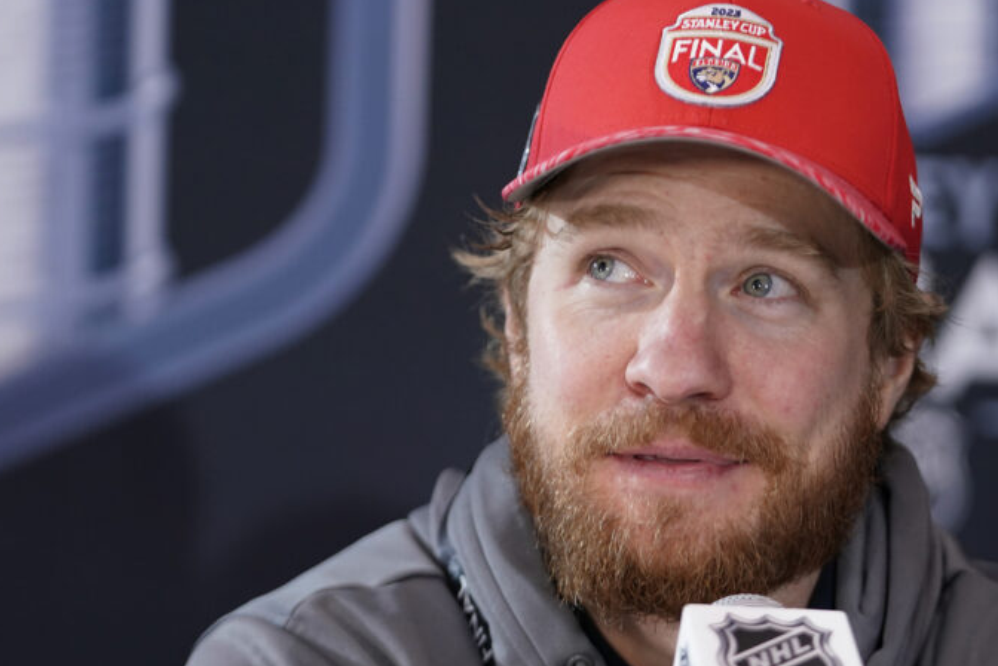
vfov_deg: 8.4
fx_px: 4518
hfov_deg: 12.6
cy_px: 454
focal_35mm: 163
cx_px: 633
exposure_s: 1/200
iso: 1600
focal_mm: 107
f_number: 2.8
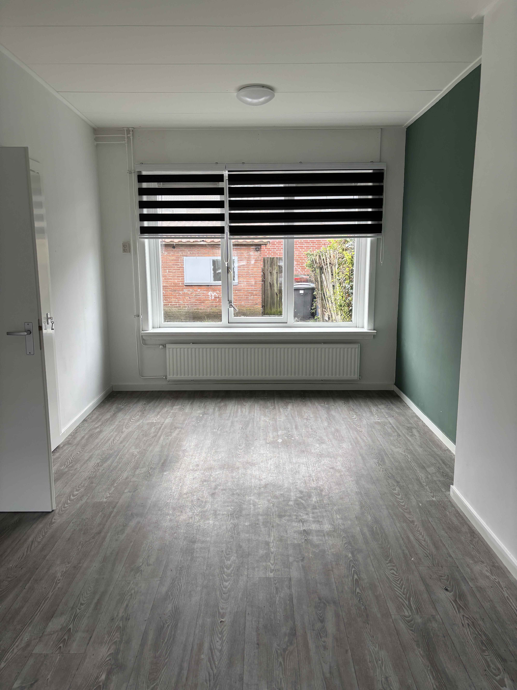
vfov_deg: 67.3
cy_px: 345
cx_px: 258
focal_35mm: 26
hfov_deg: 53.1
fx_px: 518
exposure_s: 1/121
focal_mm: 5.96
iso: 100
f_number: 1.6
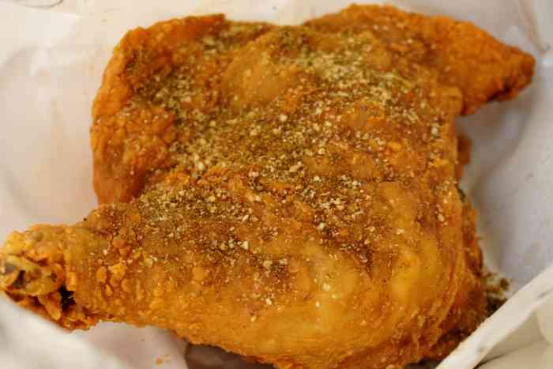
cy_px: 184
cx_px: 276
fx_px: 853
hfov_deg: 35.9
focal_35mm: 56
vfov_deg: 24.4
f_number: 5.6
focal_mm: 37
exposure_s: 1/30
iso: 400
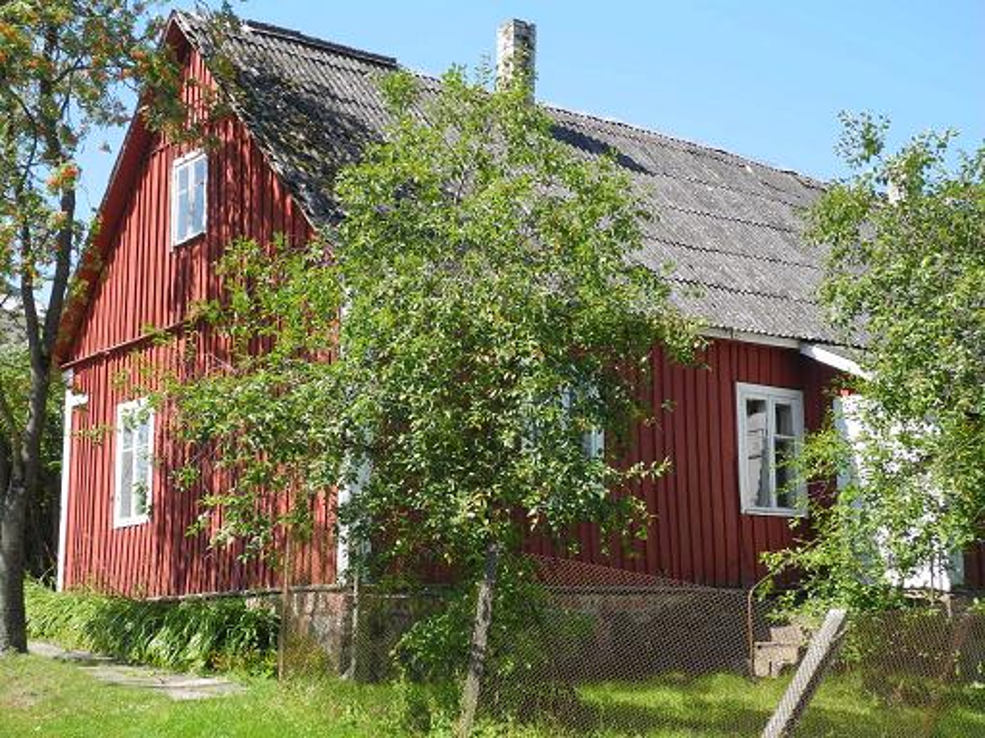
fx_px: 1565
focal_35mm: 55
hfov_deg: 34.9
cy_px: 369
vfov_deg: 26.6
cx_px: 492
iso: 100
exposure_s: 1/400
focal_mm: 11.8
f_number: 3.5
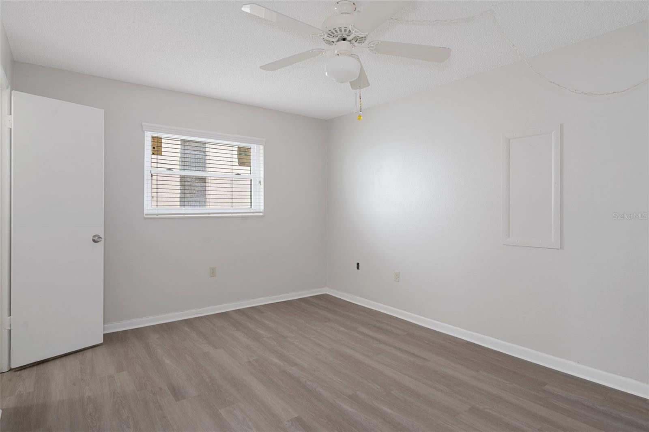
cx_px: 324
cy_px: 216
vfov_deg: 67.4
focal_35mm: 18
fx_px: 324
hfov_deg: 90.0
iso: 320
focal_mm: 18
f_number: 8
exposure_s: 1/1.25
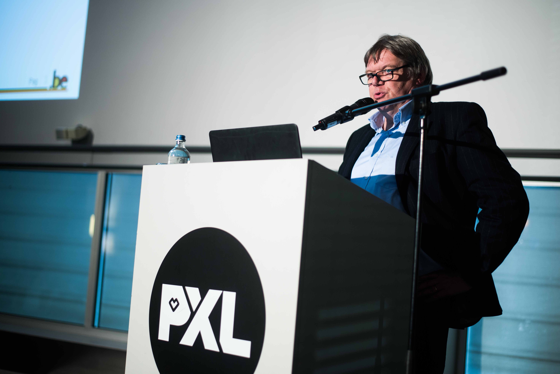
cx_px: 280
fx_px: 778
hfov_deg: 39.6
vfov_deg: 27.0
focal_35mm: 50
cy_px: 187
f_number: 1.8
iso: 400
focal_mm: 50
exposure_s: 1/80
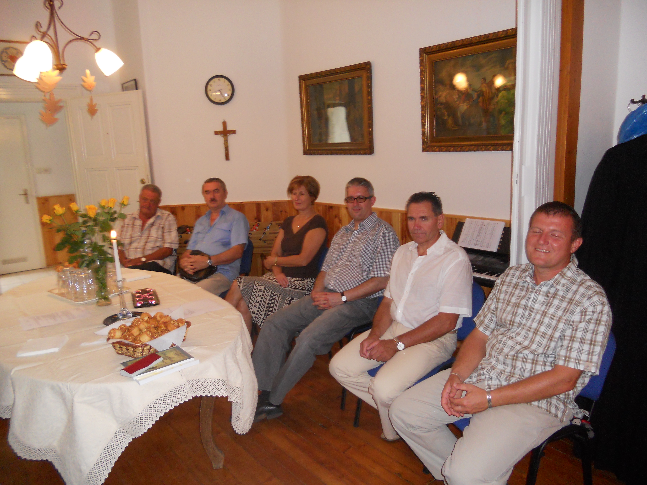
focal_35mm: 27
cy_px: 242
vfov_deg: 51.4
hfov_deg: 65.3
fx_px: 505
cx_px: 324
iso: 250
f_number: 3.2
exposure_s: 1/25
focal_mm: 4.9
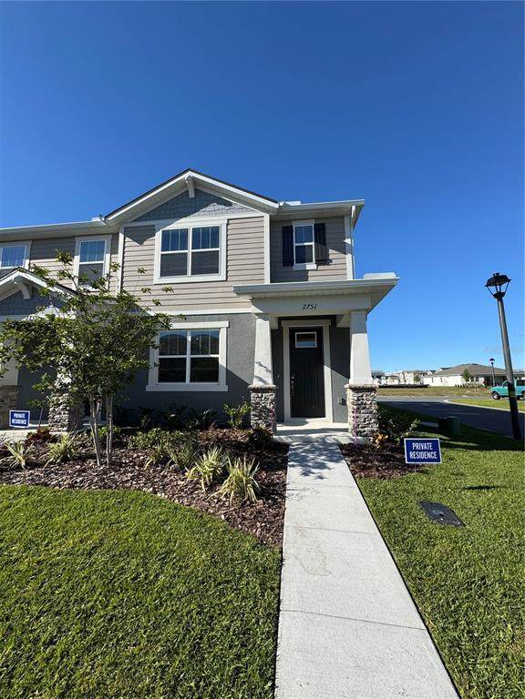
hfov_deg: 85.7
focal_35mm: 14
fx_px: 283
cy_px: 350
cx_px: 262
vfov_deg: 102.1
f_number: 2.2
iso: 50
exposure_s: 1/1672
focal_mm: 2.22
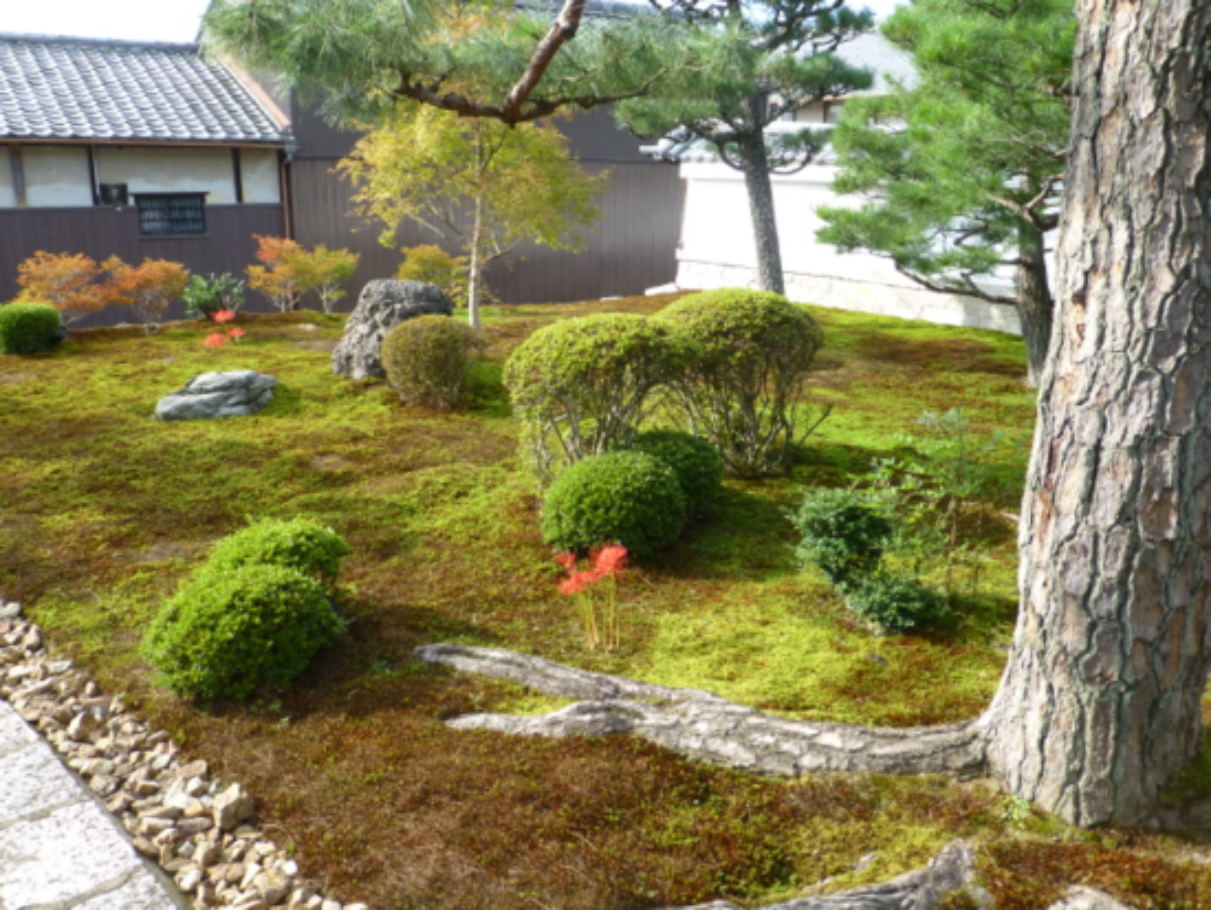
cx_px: 606
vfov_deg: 46.8
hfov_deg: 59.9
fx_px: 1050
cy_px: 455
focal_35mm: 30
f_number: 4
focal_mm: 5.4
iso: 100
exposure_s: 1/125
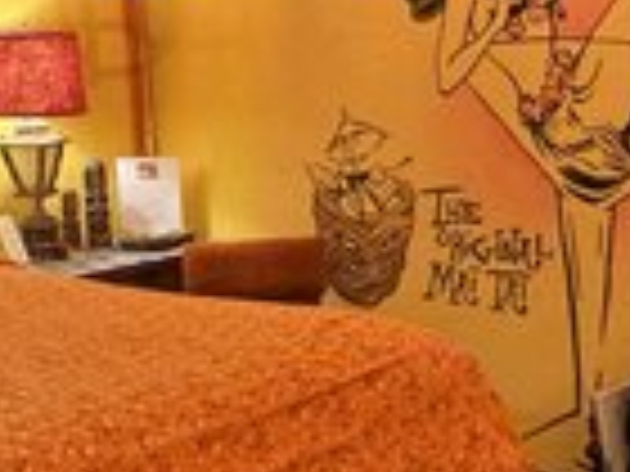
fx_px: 1165
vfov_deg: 22.3
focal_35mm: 64
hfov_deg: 30.0
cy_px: 445
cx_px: 207
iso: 1000
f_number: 2.2
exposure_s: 1/60
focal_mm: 2.22
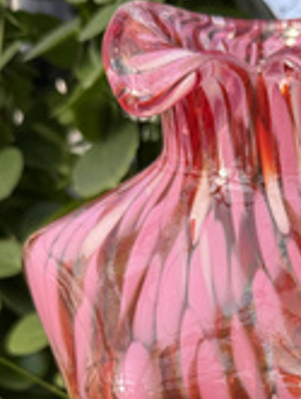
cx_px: 299
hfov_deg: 21.8
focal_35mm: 65
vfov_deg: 28.2
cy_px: 389
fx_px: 752
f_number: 1.78
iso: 80
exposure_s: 1/765
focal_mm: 6.76
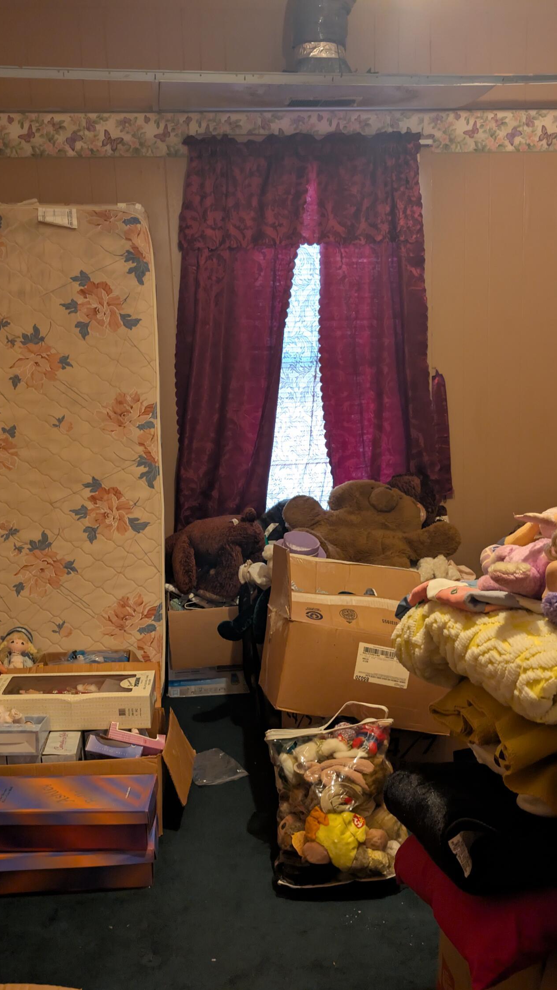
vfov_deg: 56.6
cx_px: 263
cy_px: 498
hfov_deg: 33.7
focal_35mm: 35
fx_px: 919
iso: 525
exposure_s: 1/60
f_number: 1.68
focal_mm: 6.9
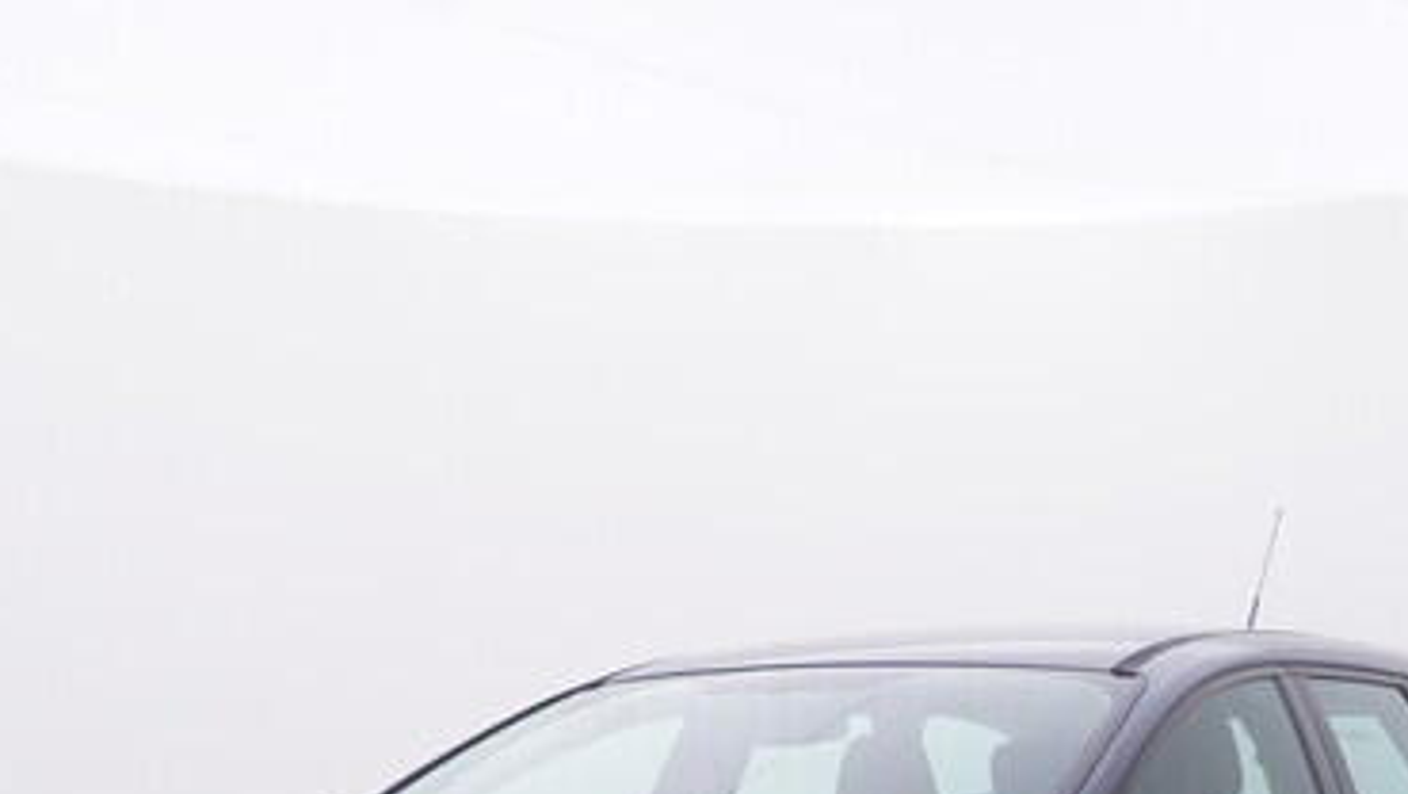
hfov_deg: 32.1
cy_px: 1057
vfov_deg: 17.2
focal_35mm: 65
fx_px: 2445
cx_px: 714
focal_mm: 15
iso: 200
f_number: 5
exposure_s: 1/80
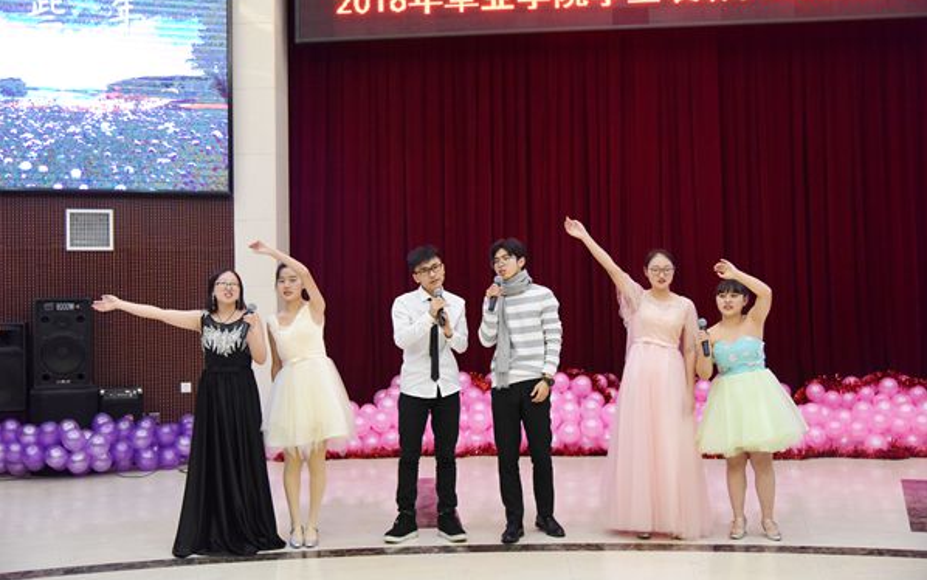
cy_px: 273
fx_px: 1137
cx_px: 464
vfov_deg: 28.6
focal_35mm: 45
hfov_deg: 44.4
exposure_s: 1/250
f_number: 4
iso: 3200
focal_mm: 44
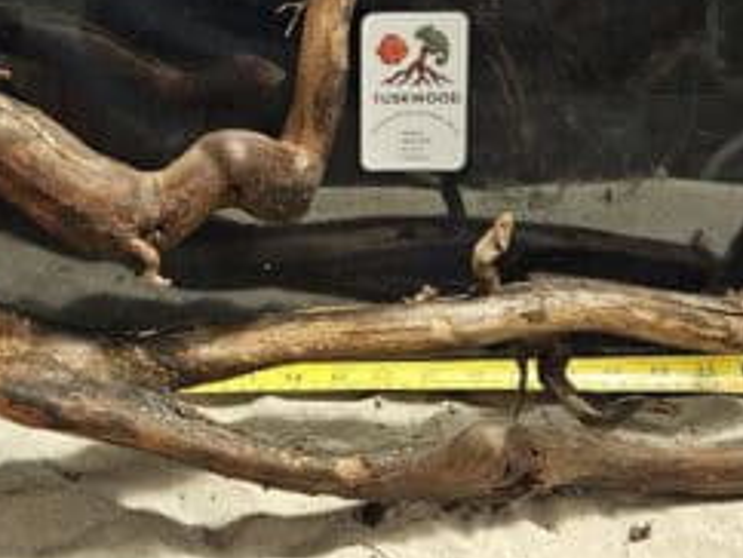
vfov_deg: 25.5
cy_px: 156
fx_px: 1225
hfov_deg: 33.4
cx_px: 246
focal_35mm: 57
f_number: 1.8
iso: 1000
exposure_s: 1/25
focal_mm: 5.4
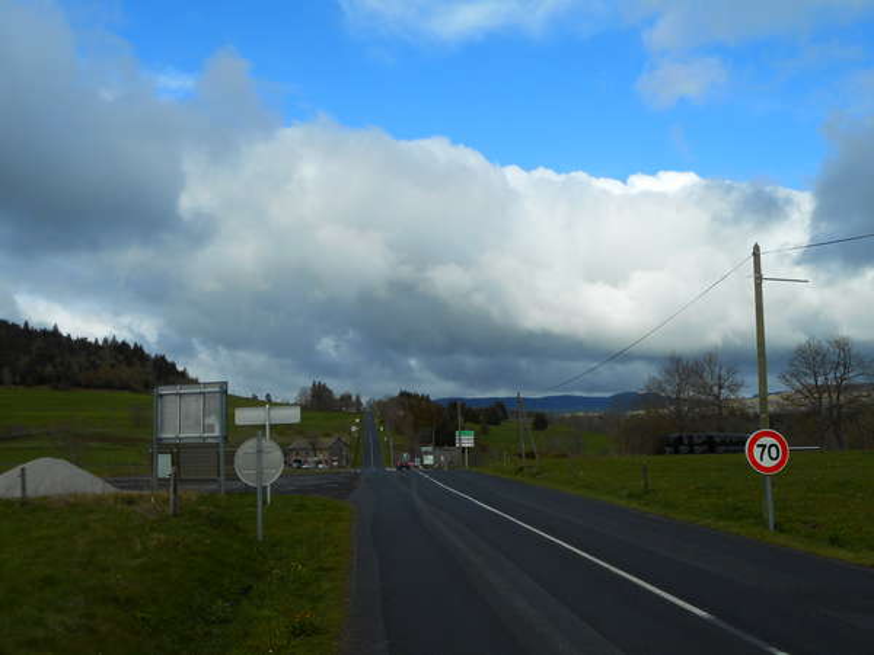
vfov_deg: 36.8
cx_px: 437
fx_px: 985
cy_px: 328
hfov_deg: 47.9
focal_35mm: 39
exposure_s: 1/640
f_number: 4.5
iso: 80
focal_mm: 6.9
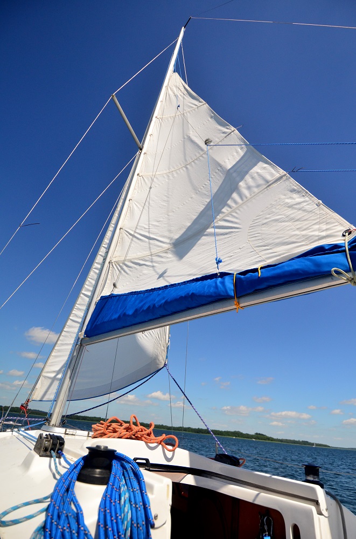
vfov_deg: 90.1
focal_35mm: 18
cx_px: 178
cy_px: 270
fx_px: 268
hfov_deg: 67.1
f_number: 4.5
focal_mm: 12
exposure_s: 1/8000
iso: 640
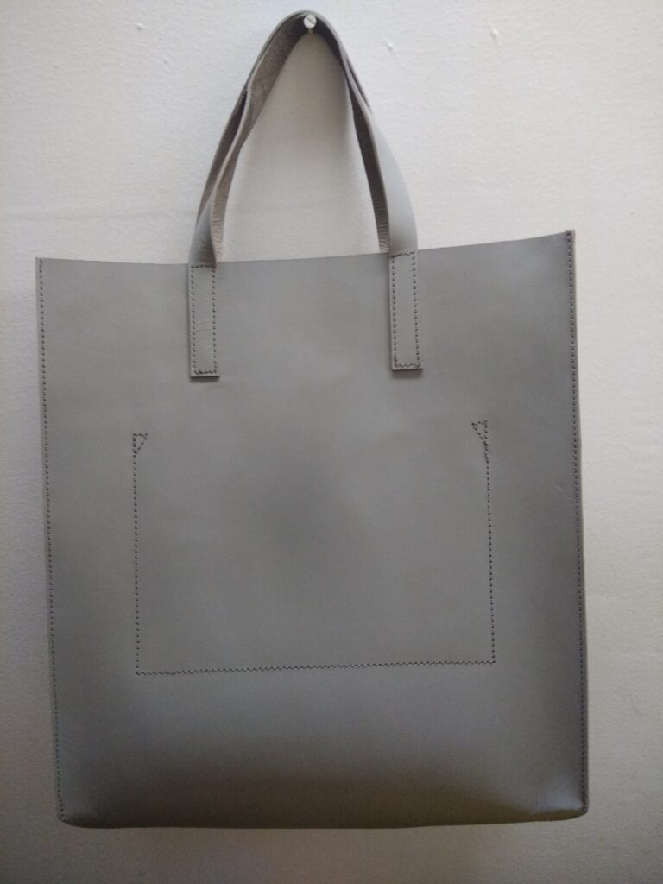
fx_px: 536
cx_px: 332
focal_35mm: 21
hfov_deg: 63.4
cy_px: 442
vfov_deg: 79.0
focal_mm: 3.57
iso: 500
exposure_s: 1/33
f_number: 2
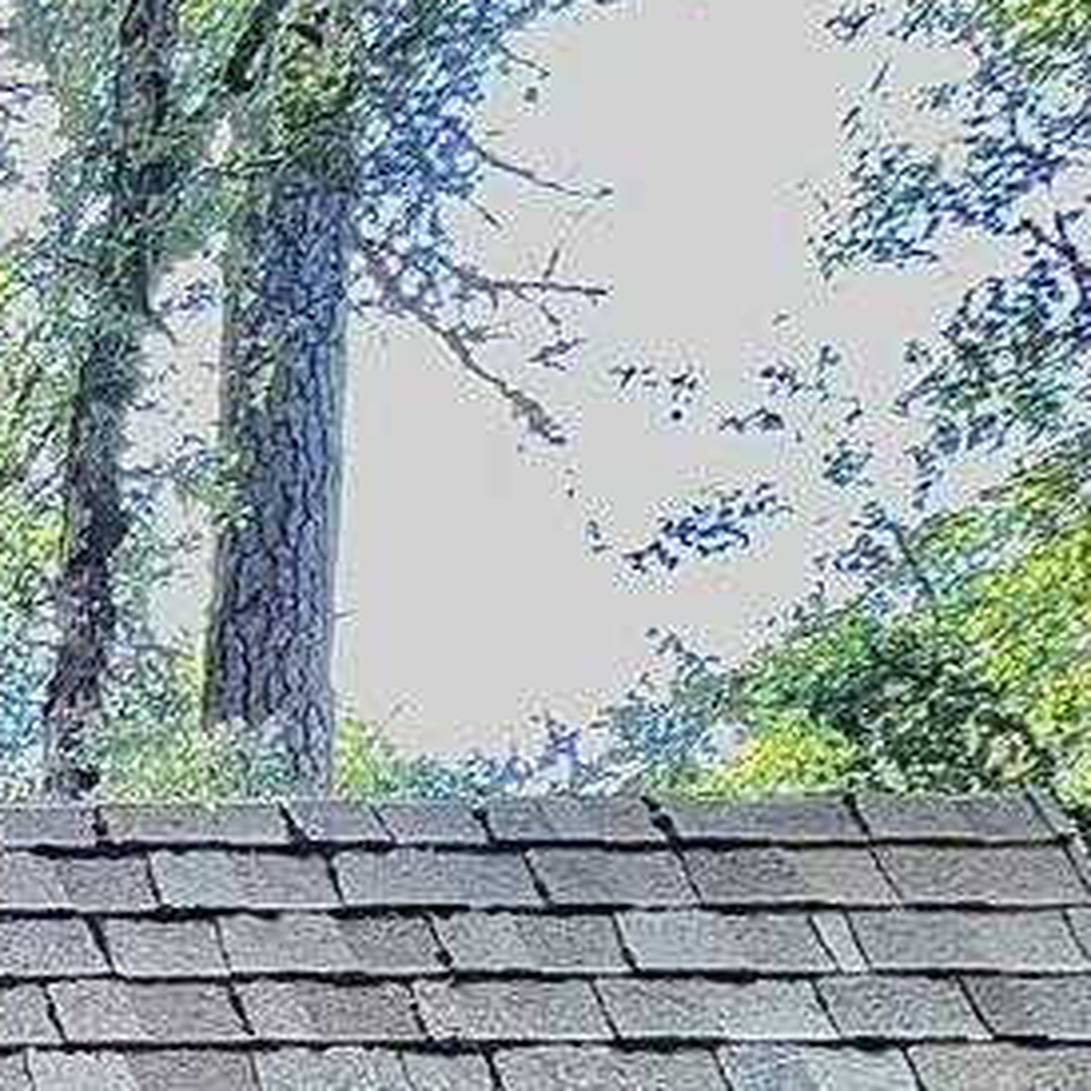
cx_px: -1083
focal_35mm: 63
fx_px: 2246
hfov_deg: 18.3
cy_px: 2132
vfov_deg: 18.6
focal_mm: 1.57
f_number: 1.8
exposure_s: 1/99
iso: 80
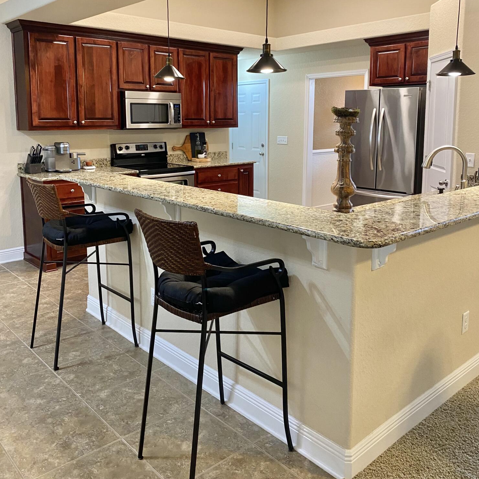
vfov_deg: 52.1
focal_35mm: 31
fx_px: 485
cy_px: 185
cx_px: 237
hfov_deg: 52.5
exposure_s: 1/60
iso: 250
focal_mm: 4.25
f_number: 1.8
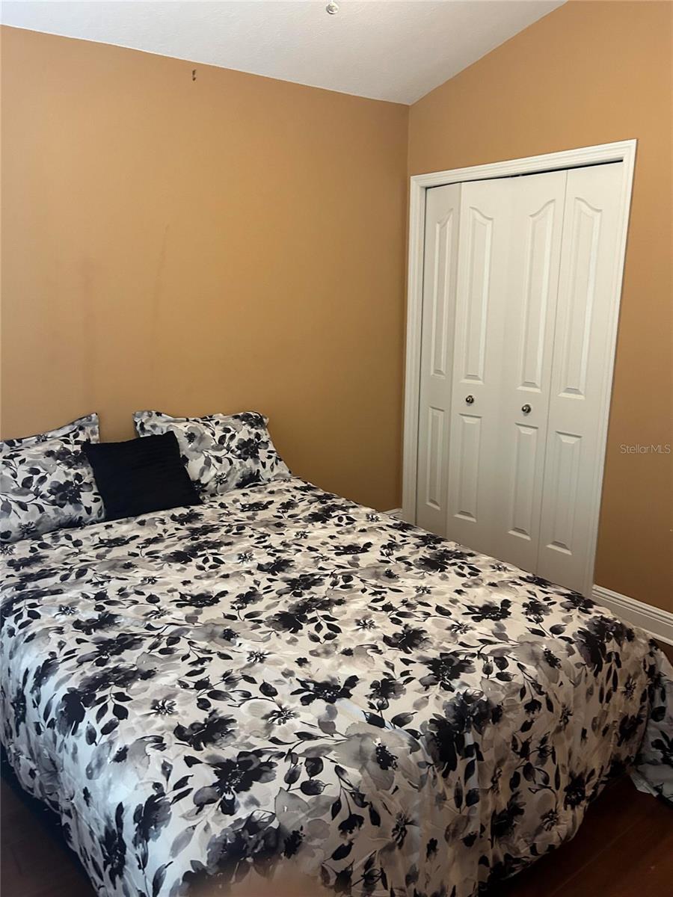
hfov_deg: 53.1
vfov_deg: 67.3
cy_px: 448
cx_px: 336
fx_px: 674
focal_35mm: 26
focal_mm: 5.7
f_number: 1.5
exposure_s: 1/60
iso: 400
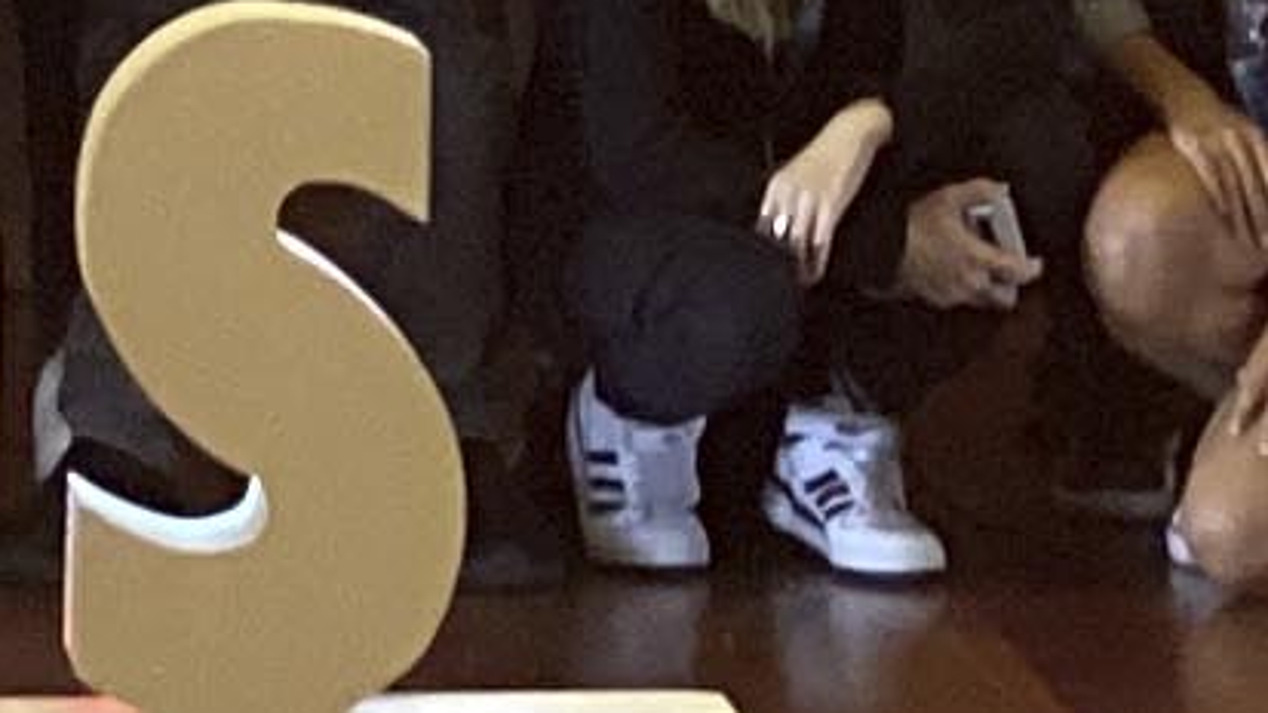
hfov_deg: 8.1
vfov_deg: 4.2
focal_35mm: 267
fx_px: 8974
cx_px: 731
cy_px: -2268
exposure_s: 1/40
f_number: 2.4
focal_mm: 3.3
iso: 320
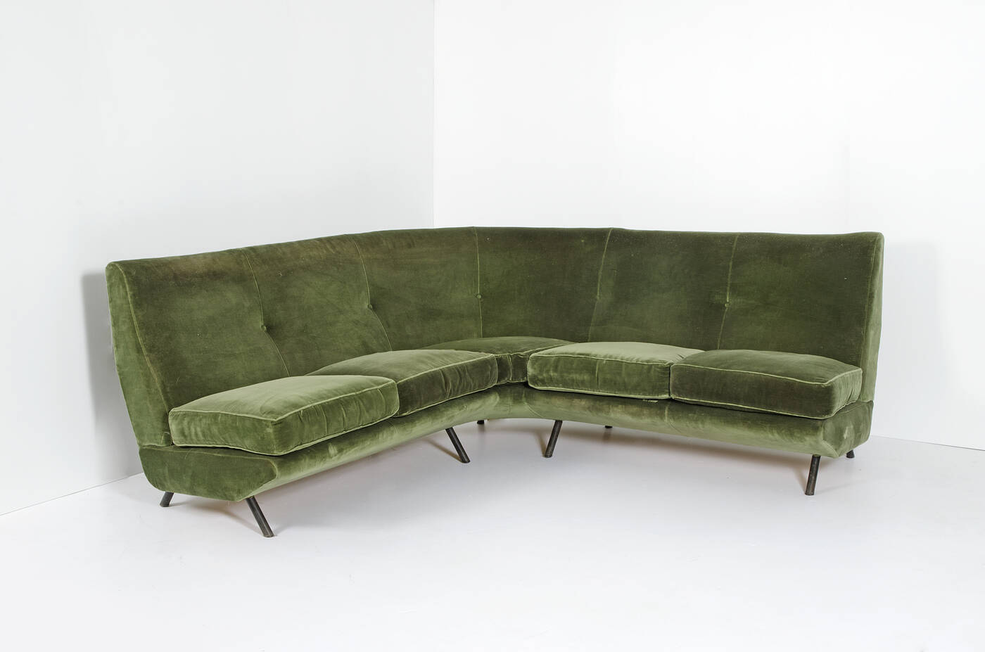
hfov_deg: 43.7
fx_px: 1229
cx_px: 492
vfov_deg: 29.7
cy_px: 326
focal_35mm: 45
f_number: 16
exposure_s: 1/200
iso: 160
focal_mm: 30
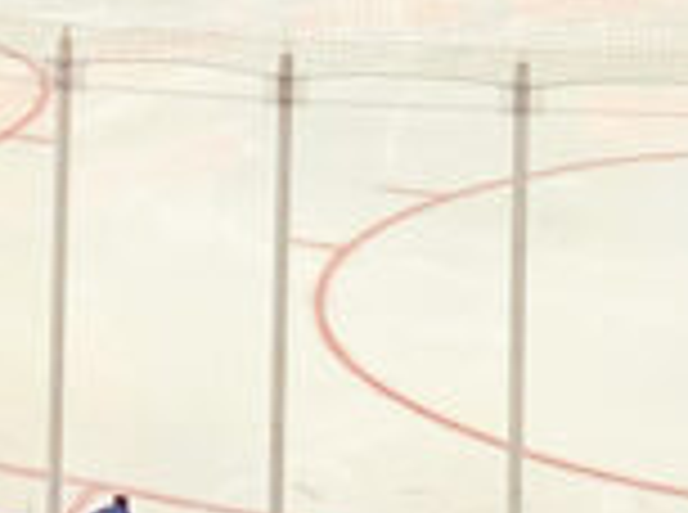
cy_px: -756
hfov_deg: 13.1
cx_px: 567
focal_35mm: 150
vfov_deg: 8.8
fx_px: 2974
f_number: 1.8
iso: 25
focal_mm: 4.25
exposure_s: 1/190
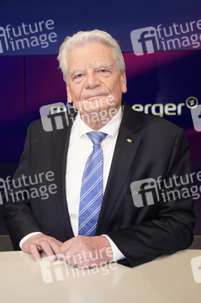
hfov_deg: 32.6
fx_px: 344
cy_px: 152
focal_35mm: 41
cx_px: 100
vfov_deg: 47.4
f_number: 5.6
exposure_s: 1/125
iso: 2000
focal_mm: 41
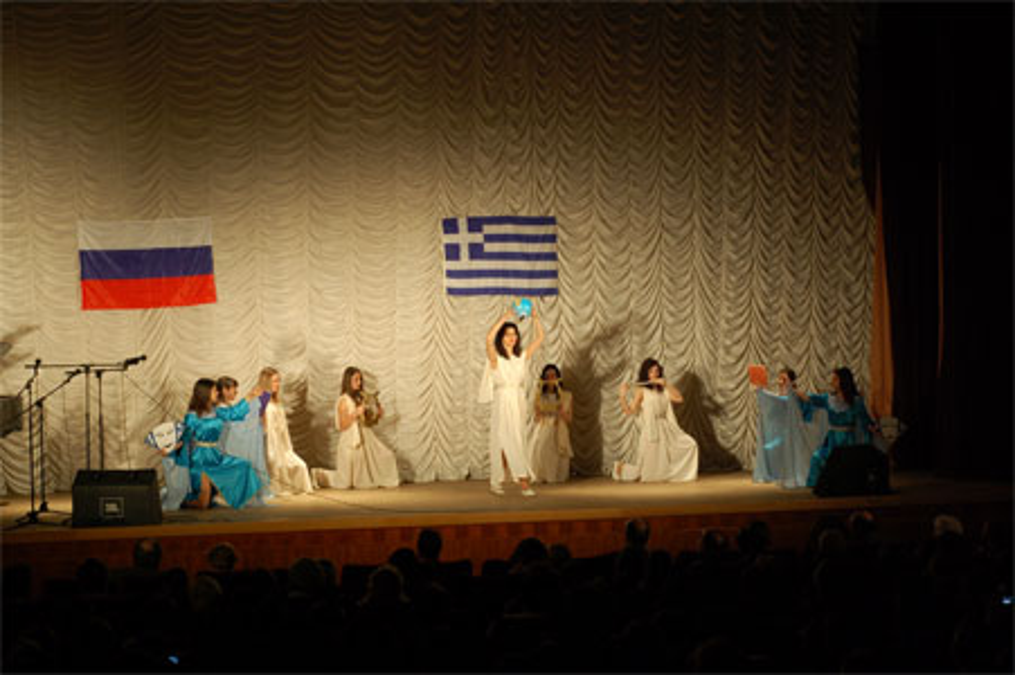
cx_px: 508
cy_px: 338
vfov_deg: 18.2
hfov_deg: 27.0
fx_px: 2113
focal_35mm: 75
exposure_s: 1/100
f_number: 5
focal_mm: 50
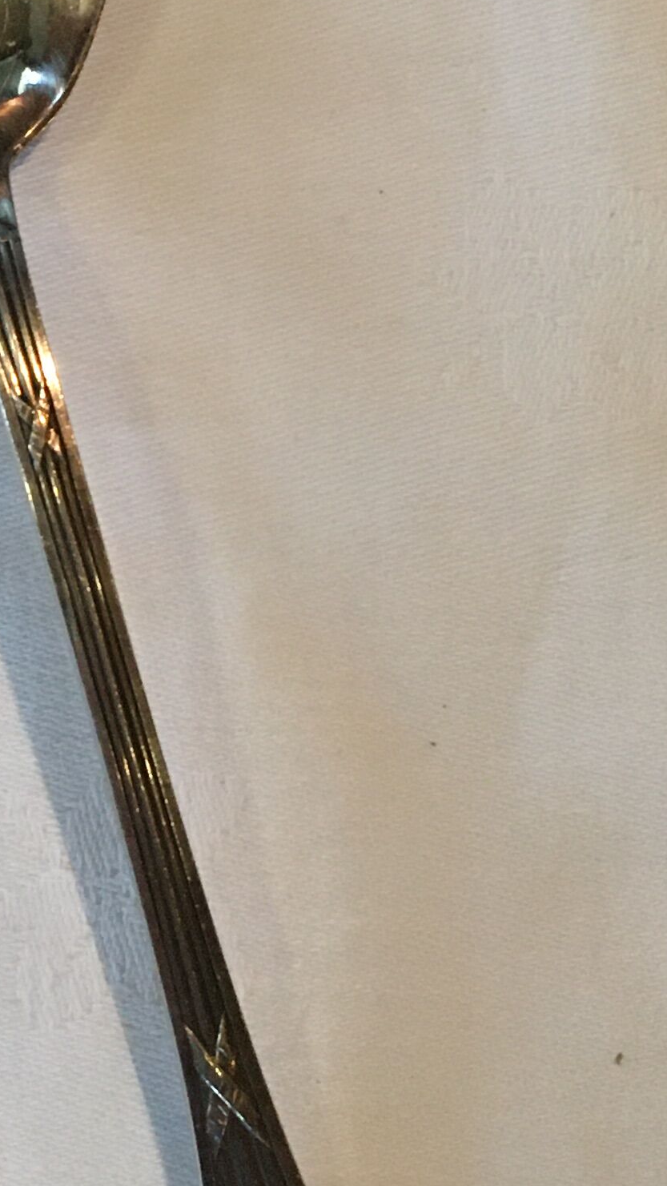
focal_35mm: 86
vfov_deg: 24.7
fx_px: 2704
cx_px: -76
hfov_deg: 13.8
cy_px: 488
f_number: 2.2
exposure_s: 1/25
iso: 200
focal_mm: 4.15
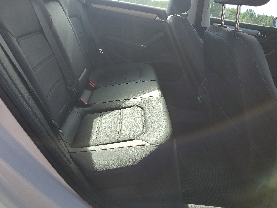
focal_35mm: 28
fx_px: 224
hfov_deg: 63.5
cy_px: 99
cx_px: 138
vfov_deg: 49.7
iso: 50
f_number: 1.5
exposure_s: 1/1250
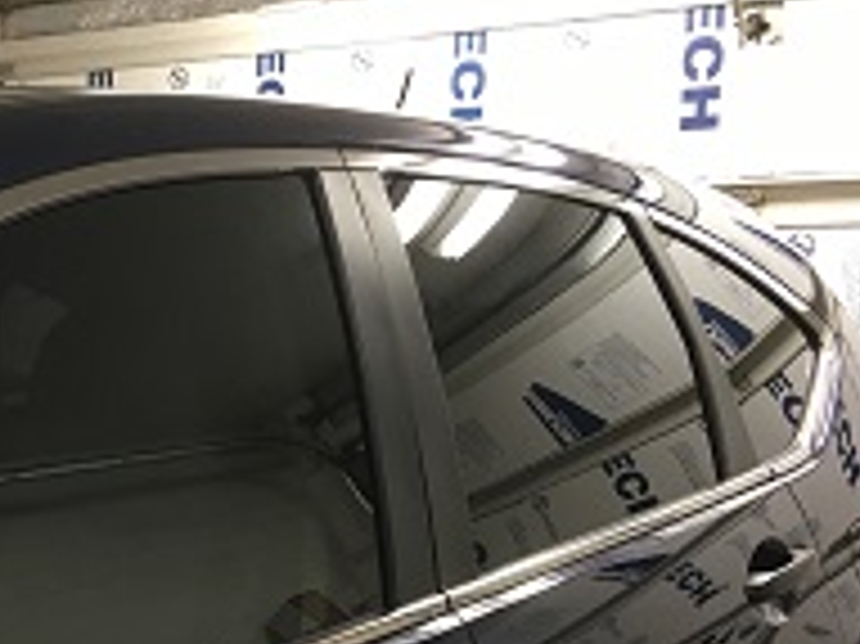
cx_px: 77
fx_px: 1738
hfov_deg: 26.8
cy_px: 579
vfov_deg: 20.6
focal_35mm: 70
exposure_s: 1/30
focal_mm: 4.15
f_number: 2.2
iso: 50
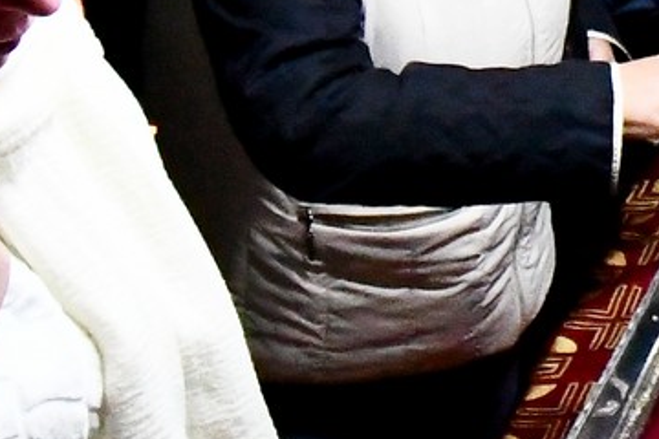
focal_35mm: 60
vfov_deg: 22.6
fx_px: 1098
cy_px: 185
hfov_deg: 29.1
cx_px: 780
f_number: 4.8
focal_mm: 12
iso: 10000
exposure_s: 1/1250
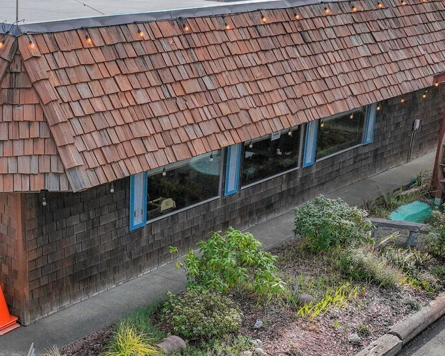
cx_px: 77
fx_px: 724
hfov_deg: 33.0
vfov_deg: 27.5
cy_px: 229
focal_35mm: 55
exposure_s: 1/2500
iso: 420
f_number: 2.8
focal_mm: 12.29
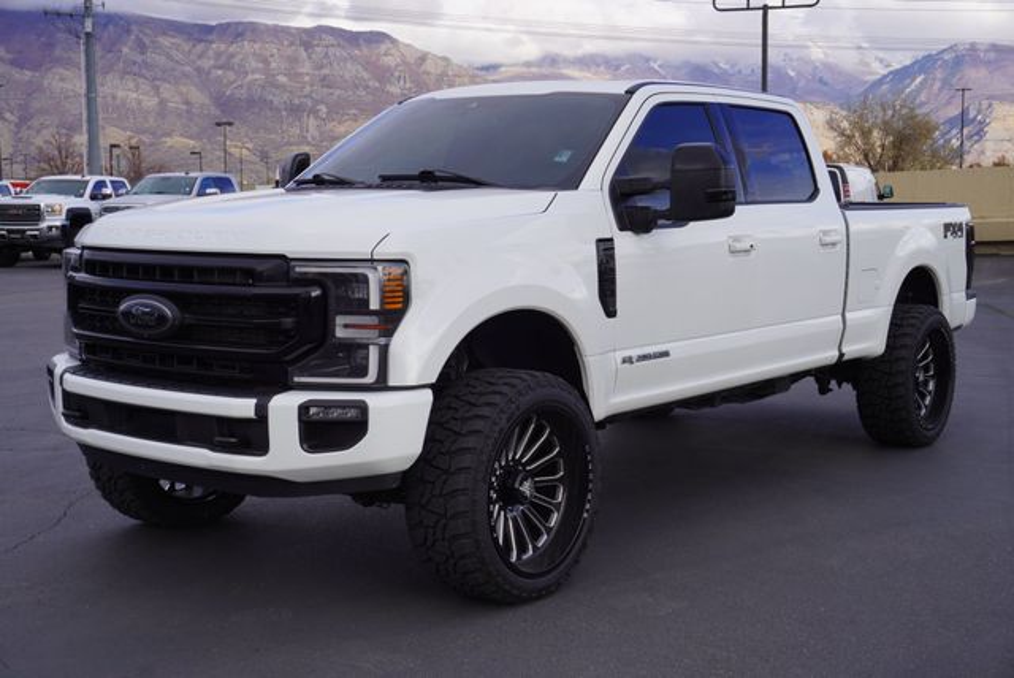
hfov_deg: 41.1
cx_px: 507
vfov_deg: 28.1
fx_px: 1353
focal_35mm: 48
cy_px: 339
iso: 100
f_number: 10
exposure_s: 1/125
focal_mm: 32
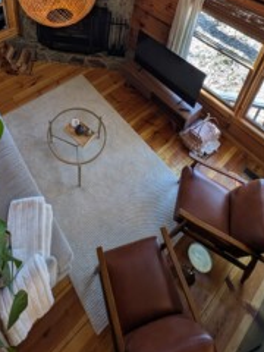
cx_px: 78
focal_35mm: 25
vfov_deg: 53.7
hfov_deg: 53.2
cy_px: -3
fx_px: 254
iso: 55
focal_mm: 2.23
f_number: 1.95
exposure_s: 1/60
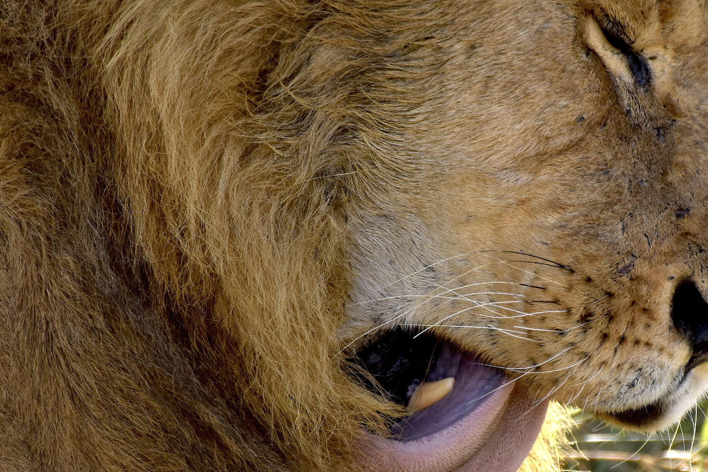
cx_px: 428
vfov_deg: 1.1
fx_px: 24722
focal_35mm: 1257
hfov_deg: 1.6
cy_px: 232
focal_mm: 500
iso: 400
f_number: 5.6
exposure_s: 1/800
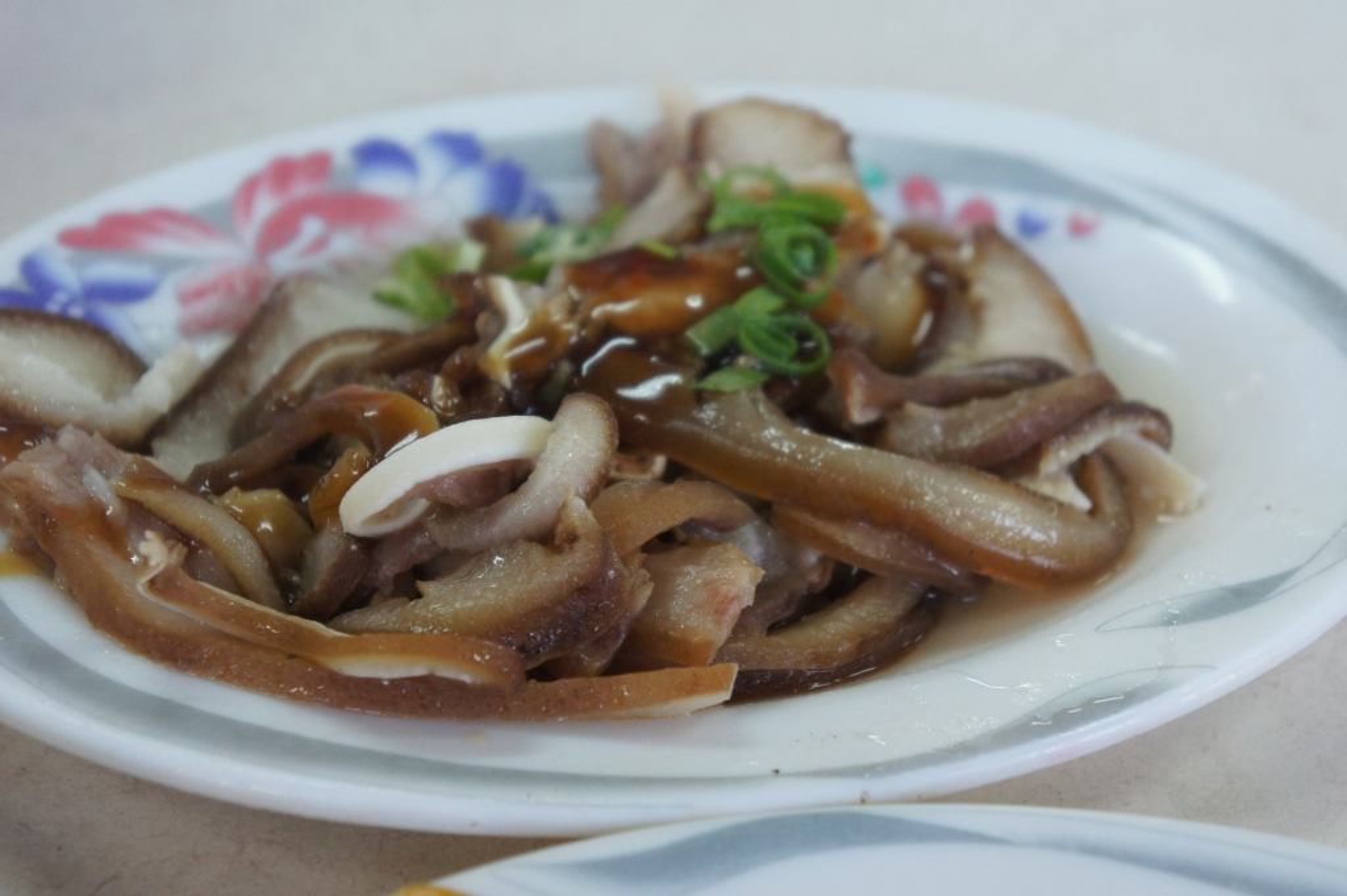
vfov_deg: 16.5
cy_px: 448
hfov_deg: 24.6
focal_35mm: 82
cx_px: 674
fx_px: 3084
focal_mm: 55
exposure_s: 1/80
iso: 1600
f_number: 5.6
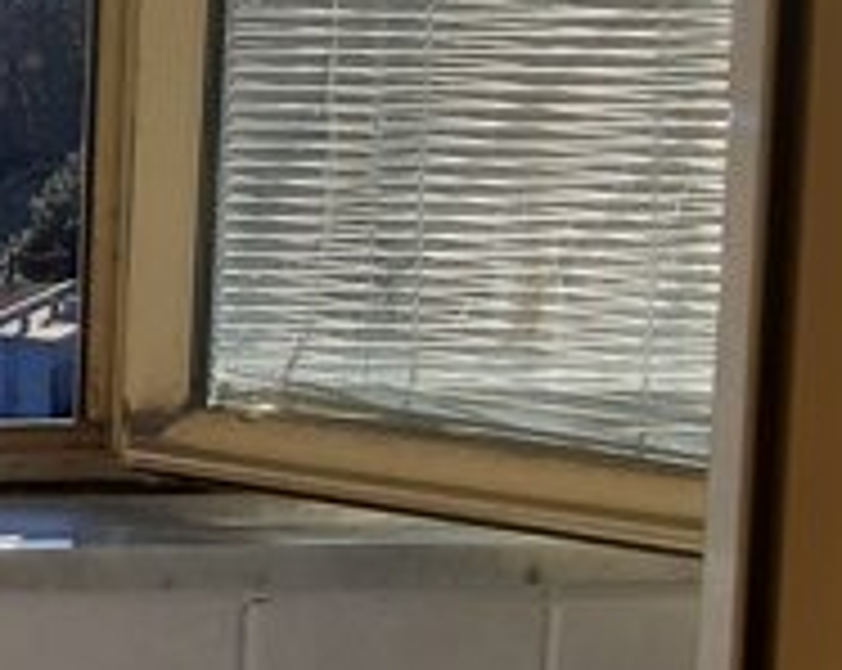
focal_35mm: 165
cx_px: -1085
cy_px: 74
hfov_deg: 10.3
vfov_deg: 9.3
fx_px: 4105
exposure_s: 1/1449
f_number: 1.7
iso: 40
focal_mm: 3.93
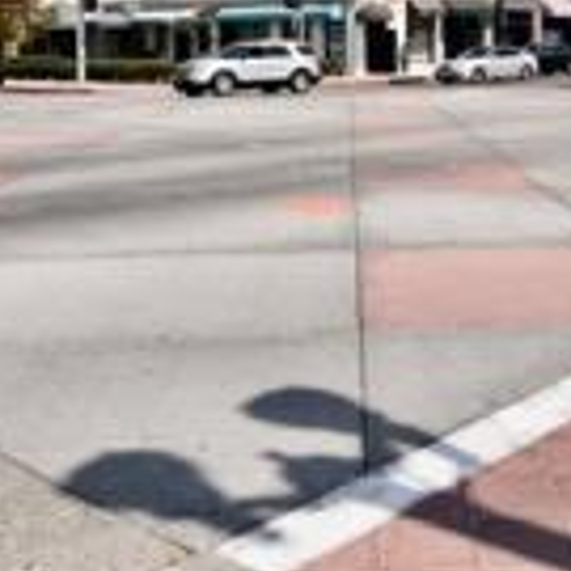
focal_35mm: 51
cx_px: 459
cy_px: 4
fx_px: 952
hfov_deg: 32.5
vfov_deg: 31.0
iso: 100
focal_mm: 18
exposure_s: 1/200
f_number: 13
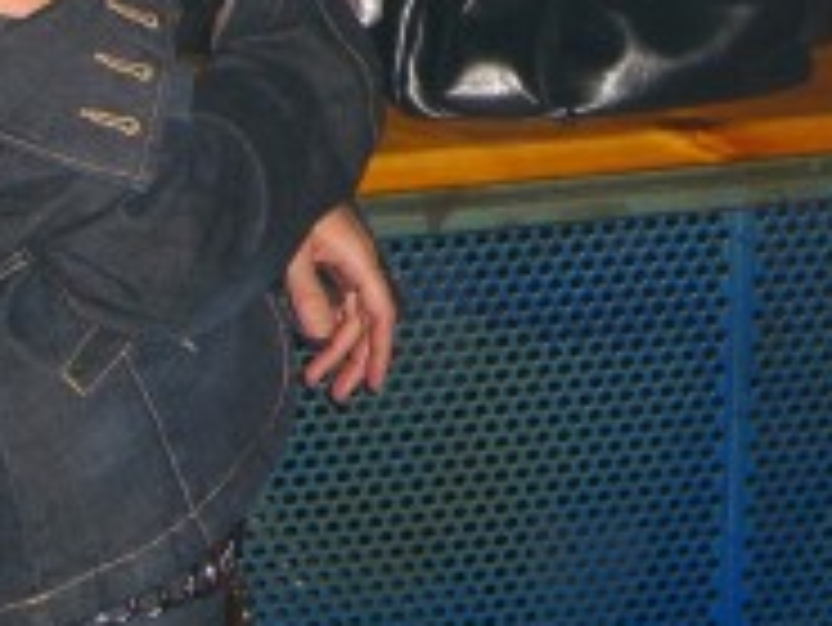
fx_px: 2958
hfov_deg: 15.9
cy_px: -320
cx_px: 679
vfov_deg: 11.5
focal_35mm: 123
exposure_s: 1/60
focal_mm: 7.9
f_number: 2.8
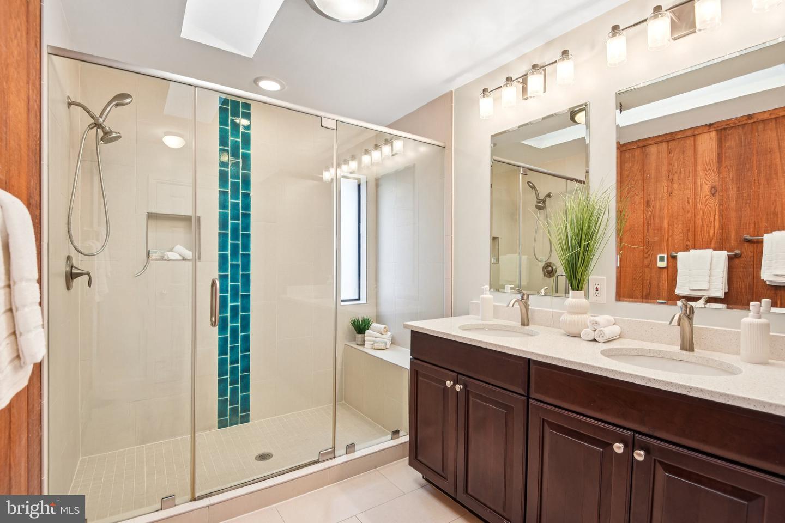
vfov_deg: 73.7
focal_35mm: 16
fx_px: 349
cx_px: 392
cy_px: 262
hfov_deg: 96.7
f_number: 8
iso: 400
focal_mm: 16
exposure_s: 1/25
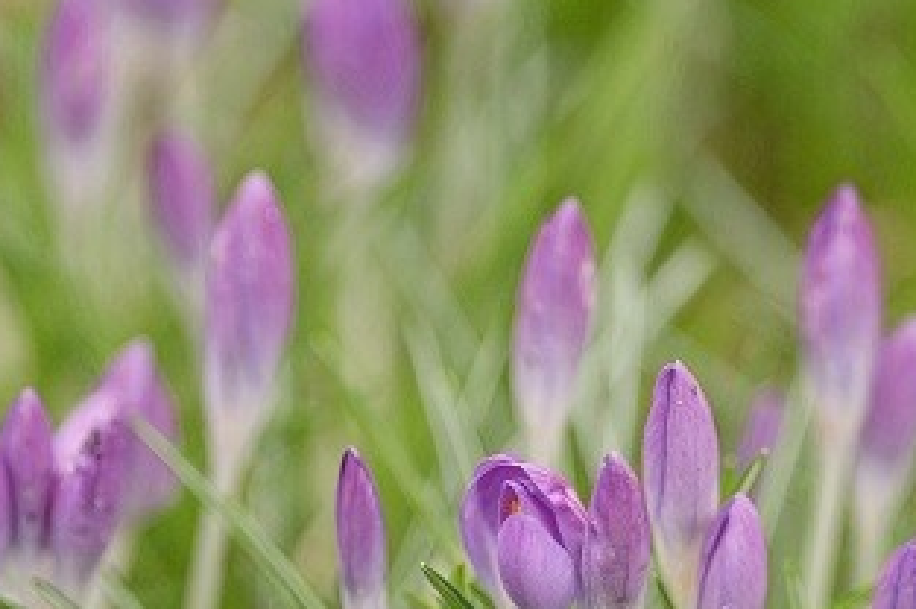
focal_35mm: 350
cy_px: 483
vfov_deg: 3.9
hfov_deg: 5.9
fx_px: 8896
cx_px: 568
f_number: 2.8
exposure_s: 1/250
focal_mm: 171
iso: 400
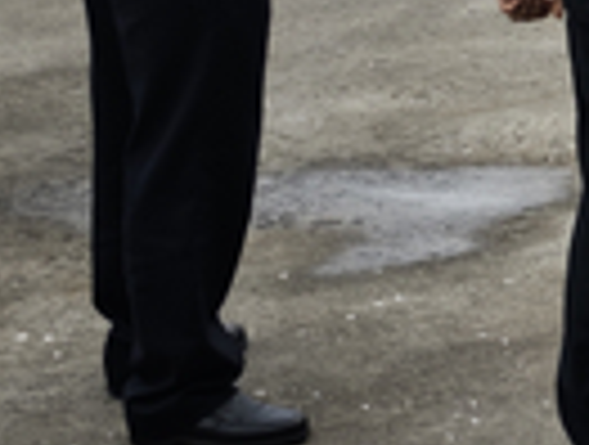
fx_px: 2389
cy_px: -229
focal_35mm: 140
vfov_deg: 10.3
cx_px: 1308
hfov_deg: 12.0
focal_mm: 8.72
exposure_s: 1/100
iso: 125
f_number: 1.63
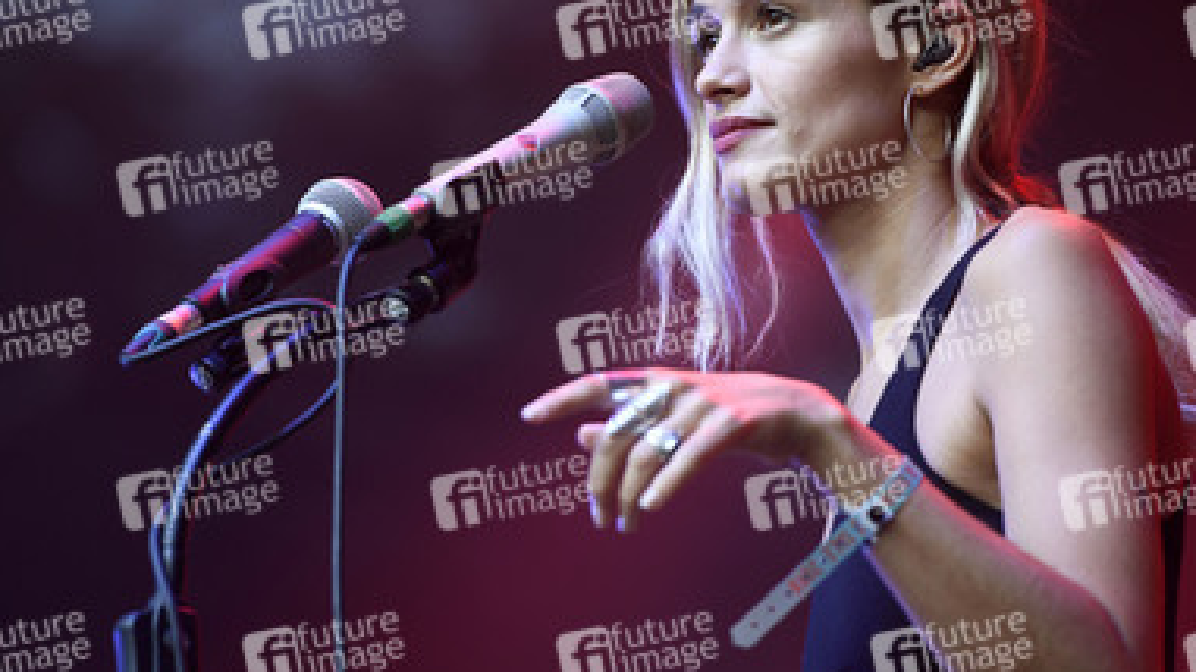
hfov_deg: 8.7
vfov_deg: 4.9
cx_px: 554
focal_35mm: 248
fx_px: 7862
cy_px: 257
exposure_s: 1/400
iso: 800
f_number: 3.5
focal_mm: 200
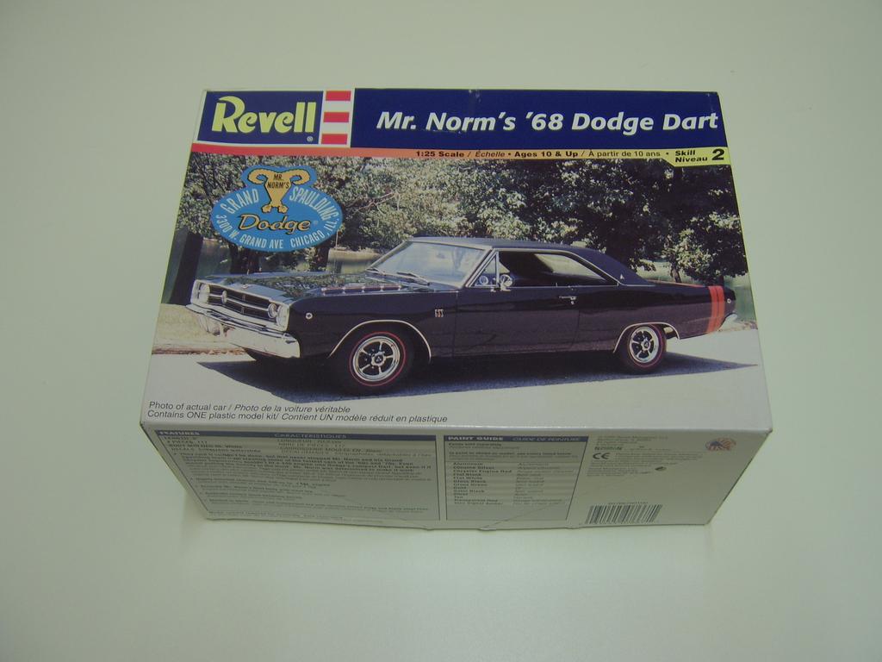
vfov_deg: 45.4
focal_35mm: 31
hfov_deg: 58.4
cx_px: 441
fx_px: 790
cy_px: 331
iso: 100
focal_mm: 8.13
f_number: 2.7
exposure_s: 1/12
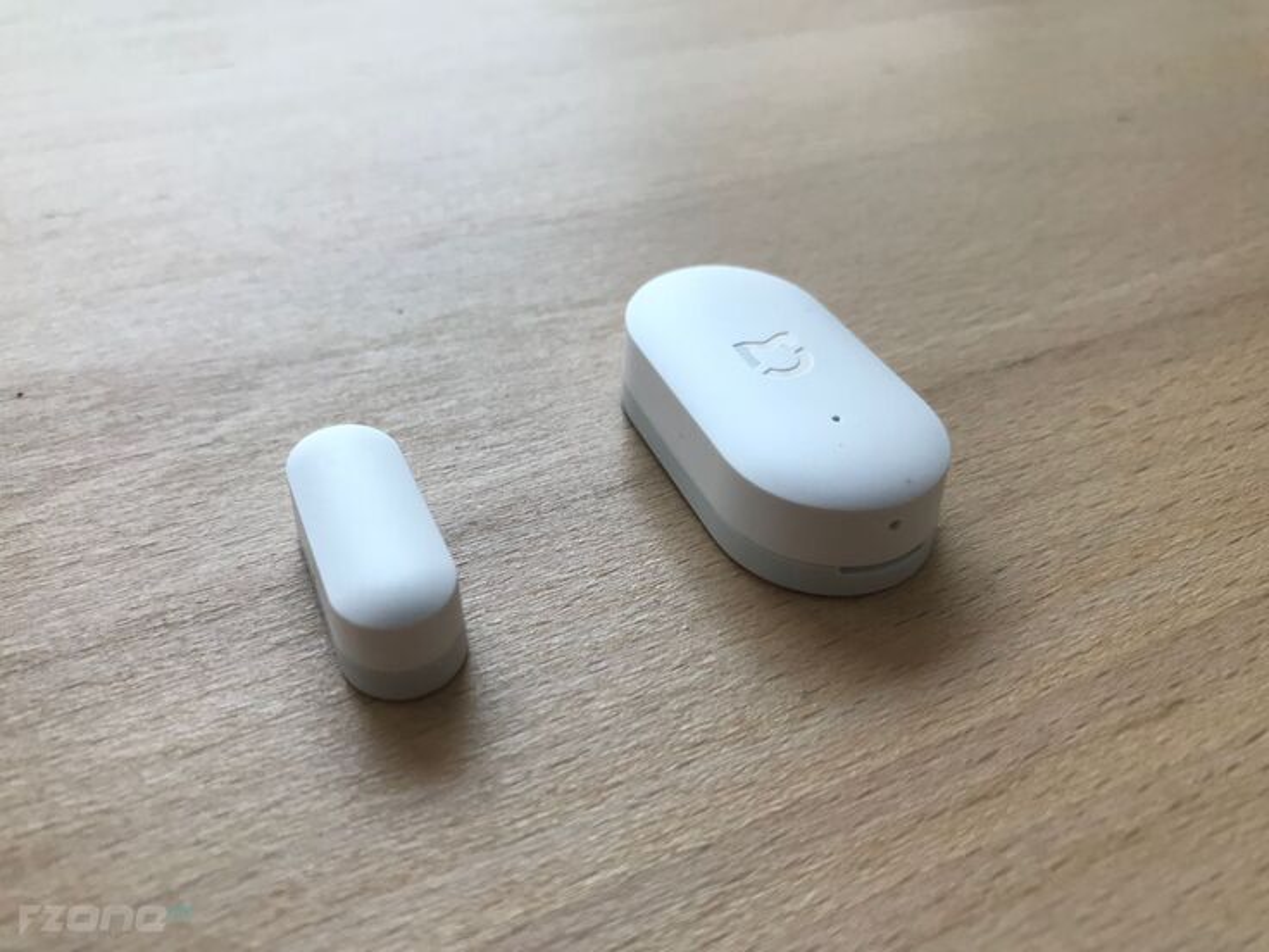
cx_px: 634
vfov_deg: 49.7
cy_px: 476
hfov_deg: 63.4
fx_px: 1026
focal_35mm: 28
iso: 40
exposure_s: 1/100
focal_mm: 3.99
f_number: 1.8
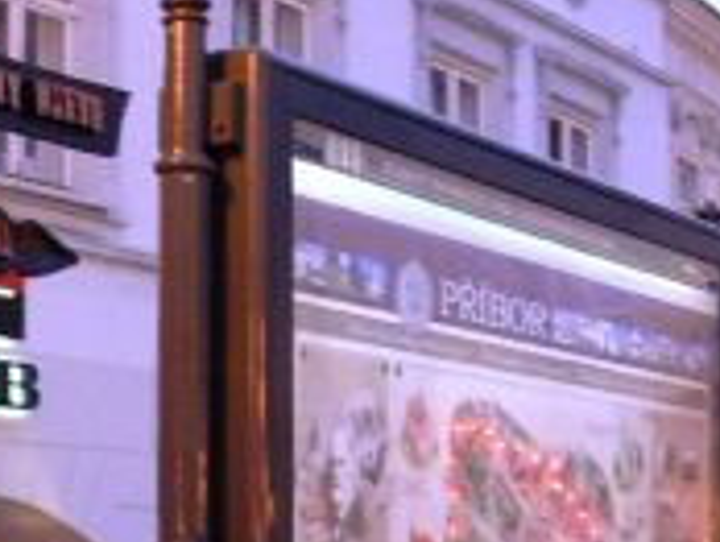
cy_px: 532
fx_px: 2270
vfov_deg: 13.4
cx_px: 513
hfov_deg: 17.9
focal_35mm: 109
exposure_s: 1/6
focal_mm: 8.1
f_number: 2.8
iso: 200
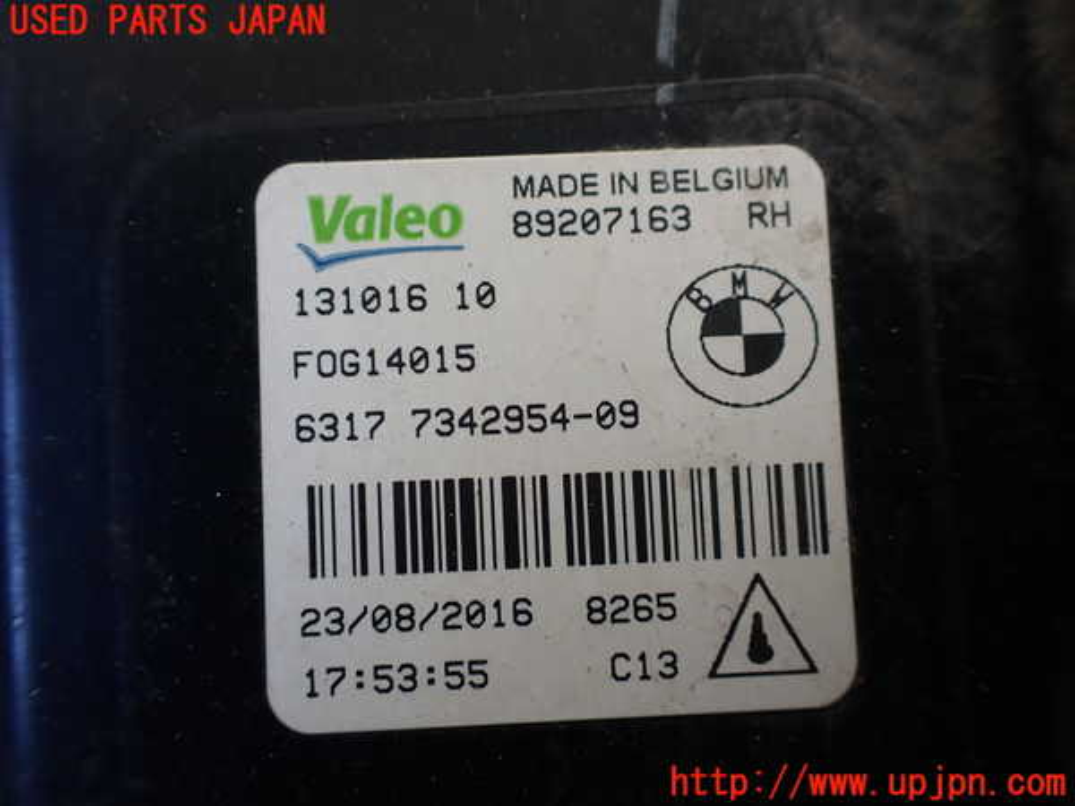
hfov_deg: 60.0
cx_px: 538
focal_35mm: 30
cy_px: 403
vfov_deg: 46.8
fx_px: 932
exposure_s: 1/125
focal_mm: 5.4
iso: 125
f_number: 2.3
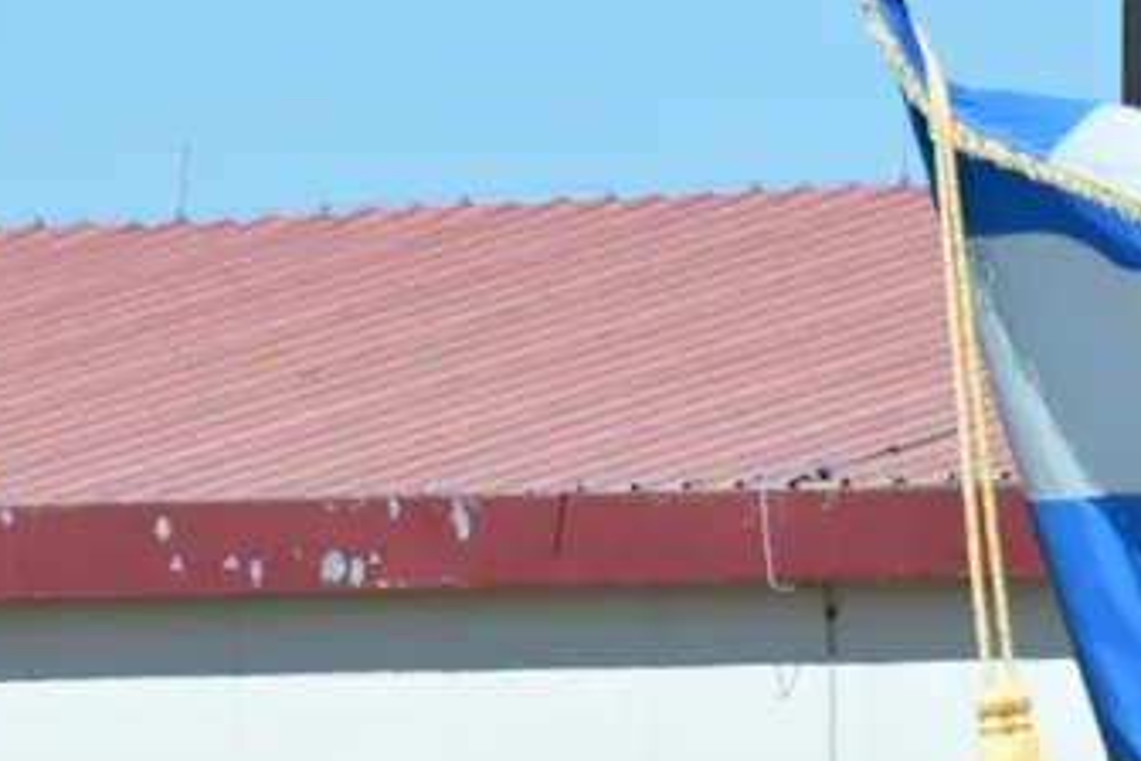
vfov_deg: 1.6
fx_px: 27572
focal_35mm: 870
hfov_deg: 2.4
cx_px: -131
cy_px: 713
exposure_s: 1/400
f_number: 8
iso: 125
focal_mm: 200
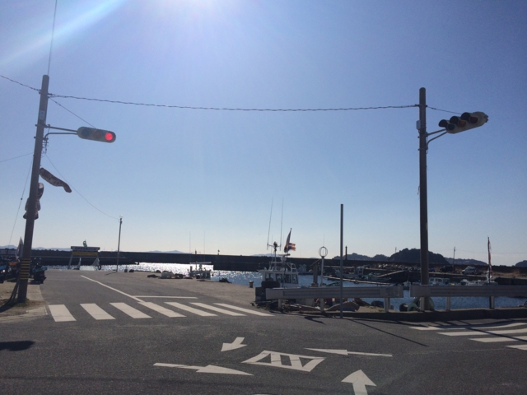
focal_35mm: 29
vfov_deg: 48.2
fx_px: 442
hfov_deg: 61.7
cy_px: 198
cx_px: 264
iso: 40
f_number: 2.2
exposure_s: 1/10309
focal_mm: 4.15
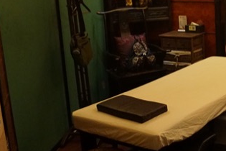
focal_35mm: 61
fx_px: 383
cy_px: 44
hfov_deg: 31.0
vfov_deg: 22.1
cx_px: 215
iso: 3200
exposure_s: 1/25
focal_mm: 16
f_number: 3.5
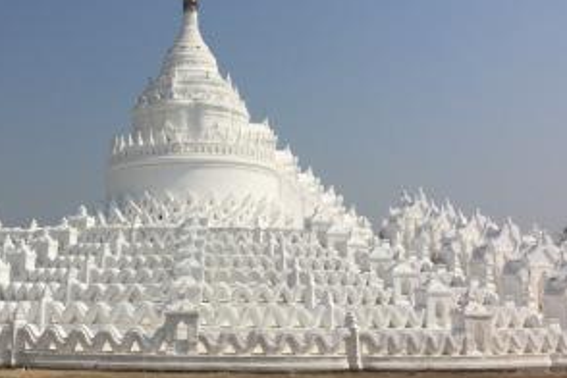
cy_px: 185
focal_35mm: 46
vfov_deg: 29.2
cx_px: 174
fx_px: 724
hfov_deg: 42.0
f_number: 2.2
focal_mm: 4.15
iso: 32
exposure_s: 1/5650
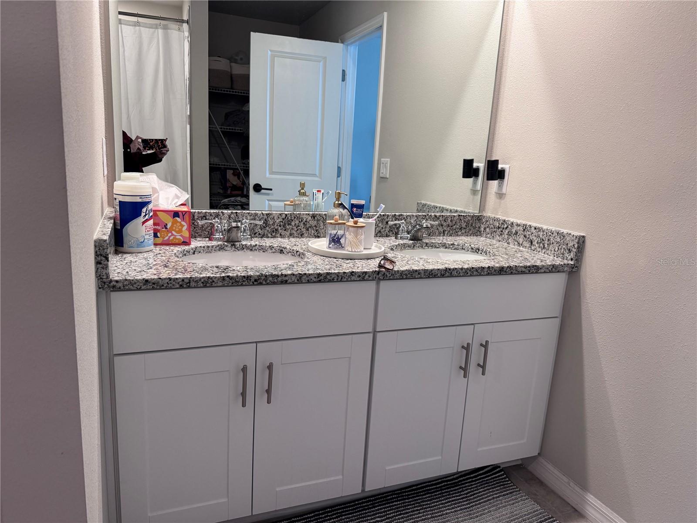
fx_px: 483
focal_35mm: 24
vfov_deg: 56.8
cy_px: 262
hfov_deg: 71.6
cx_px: 348
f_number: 1.78
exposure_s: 1/120
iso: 160
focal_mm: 6.76
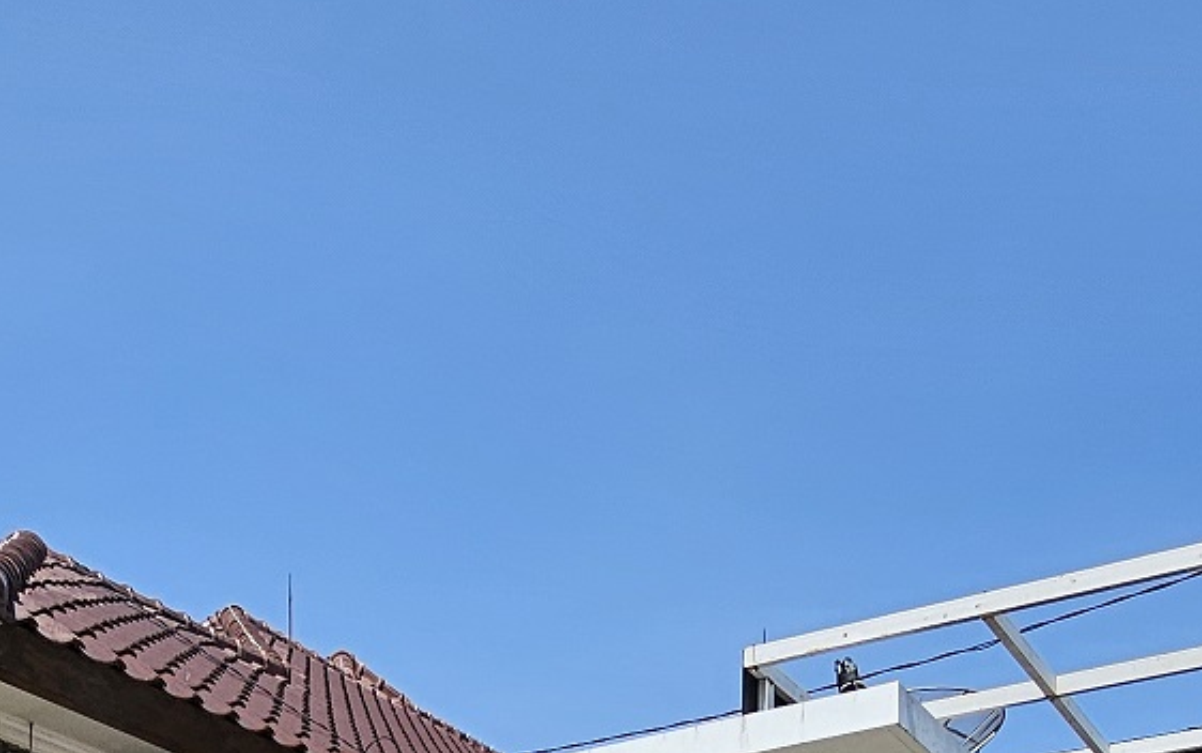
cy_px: 1453
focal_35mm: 49
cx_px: 411
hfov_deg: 40.6
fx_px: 1606
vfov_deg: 18.6
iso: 50
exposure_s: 1/3050
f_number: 2.2
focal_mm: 2.2
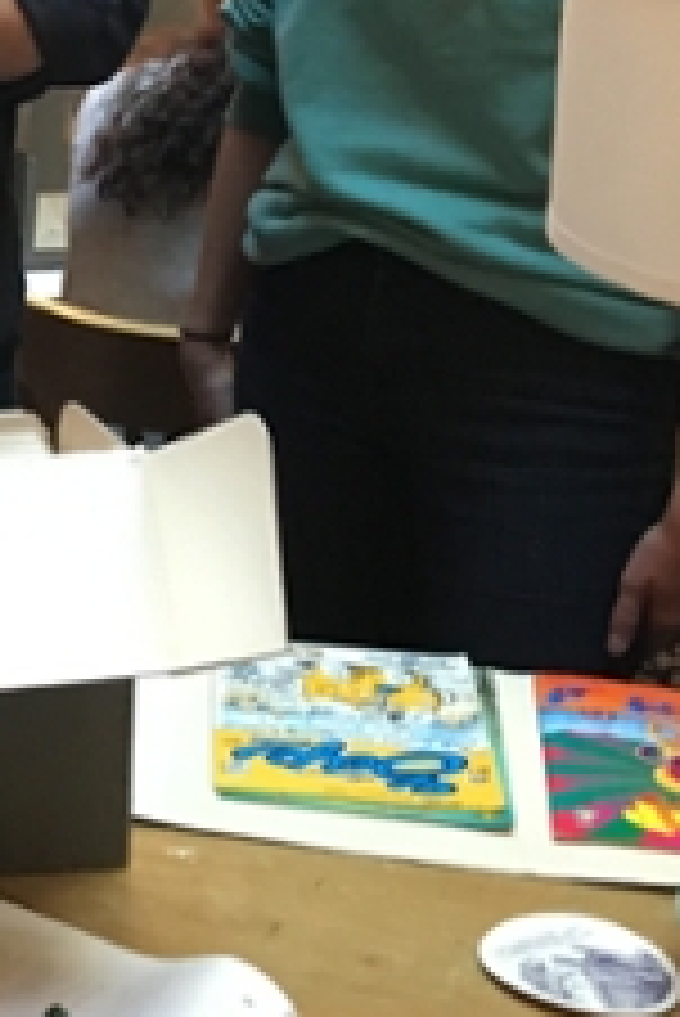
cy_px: 202
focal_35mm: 80
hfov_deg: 15.1
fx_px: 2263
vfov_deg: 24.9
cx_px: -504
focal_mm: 4.15
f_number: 2.2
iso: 200
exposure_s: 1/20
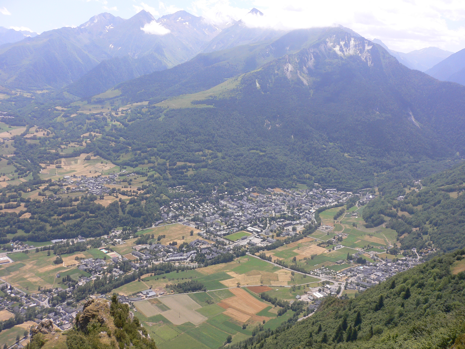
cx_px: 232
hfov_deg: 52.6
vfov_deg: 40.7
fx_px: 470
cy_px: 174
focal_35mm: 35
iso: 80
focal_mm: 5.8
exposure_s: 1/200
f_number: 5.6
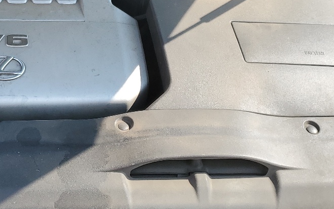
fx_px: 610
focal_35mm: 67
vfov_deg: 19.3
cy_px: 47
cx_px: 48
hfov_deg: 29.6
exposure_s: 1/1000
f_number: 1.5
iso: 50
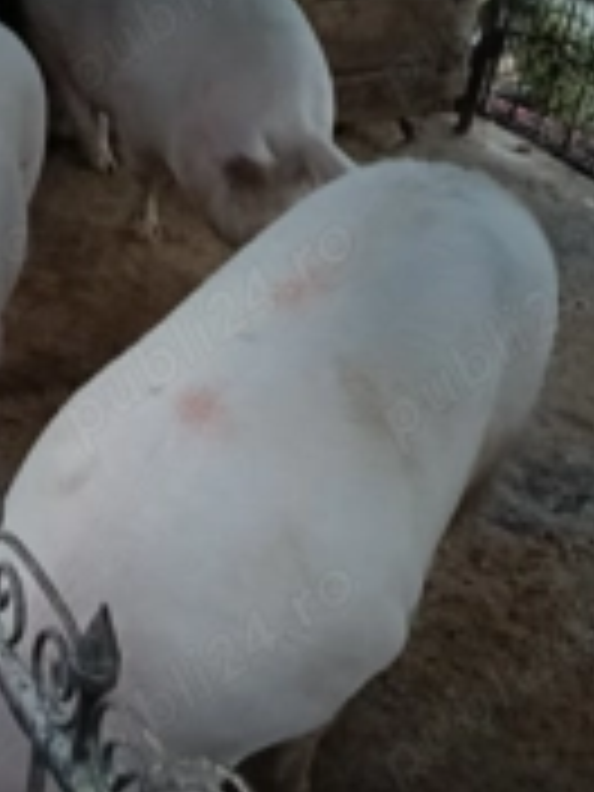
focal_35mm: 61
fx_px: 1396
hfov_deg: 23.3
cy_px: 400
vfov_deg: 31.7
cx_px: 50
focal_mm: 3.98
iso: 1600
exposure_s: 1/20
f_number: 1.8
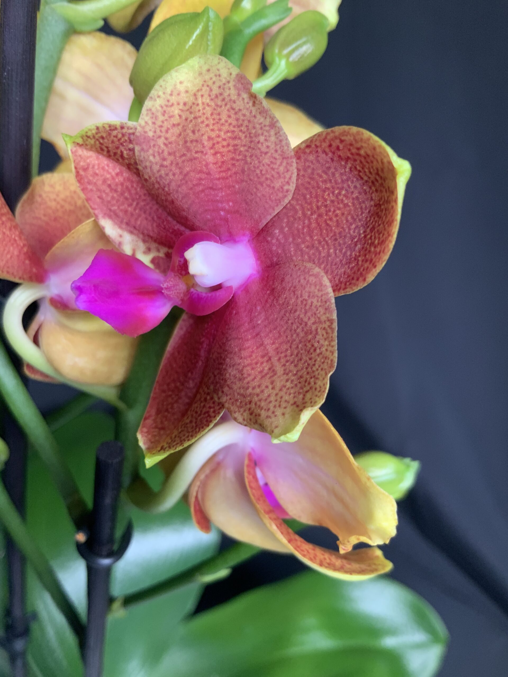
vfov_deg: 61.7
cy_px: 338
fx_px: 567
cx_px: 254
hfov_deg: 48.2
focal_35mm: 29
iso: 50
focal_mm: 3
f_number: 1.8
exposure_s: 1/50
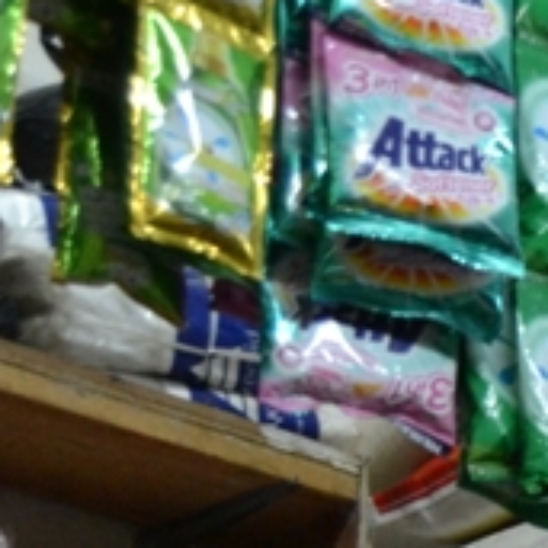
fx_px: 2776
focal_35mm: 155
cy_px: 1192
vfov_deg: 10.2
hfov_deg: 9.4
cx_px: 1529
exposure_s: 1/30
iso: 1100
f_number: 4.5
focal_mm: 18
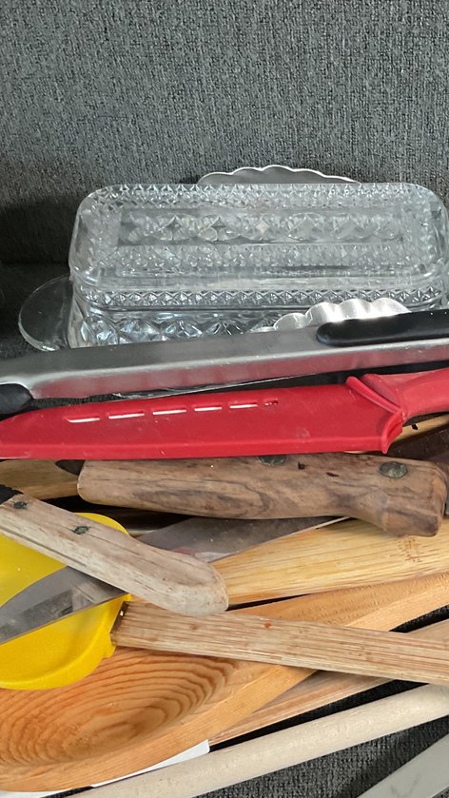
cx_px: 430
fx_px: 1206
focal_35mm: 57
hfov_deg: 20.5
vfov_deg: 36.2
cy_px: 532
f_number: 1.8
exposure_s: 1/60
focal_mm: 3
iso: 125
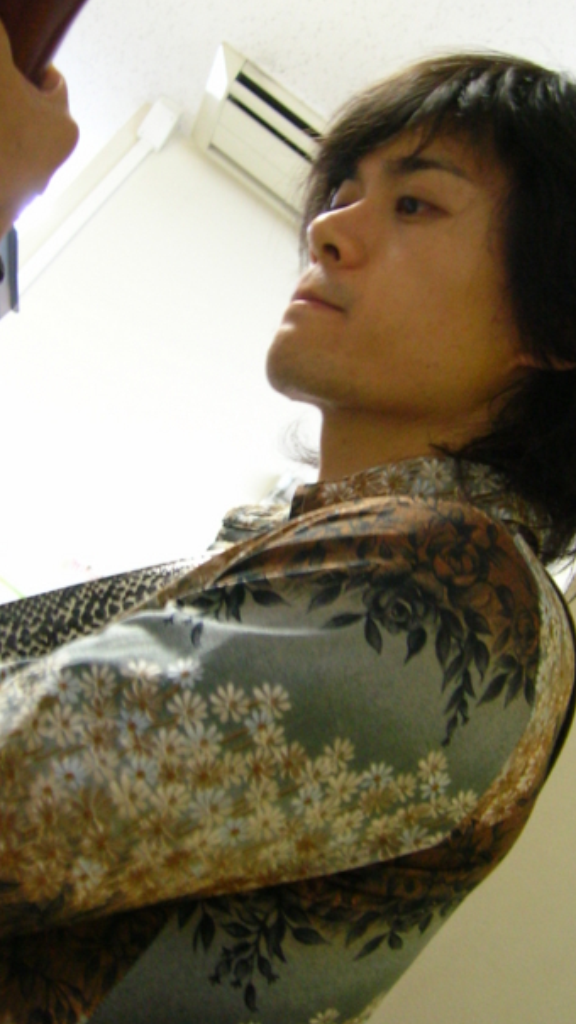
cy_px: 498
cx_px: 271
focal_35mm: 49
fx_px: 1331
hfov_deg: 24.4
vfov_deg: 42.1
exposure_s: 1/3.4
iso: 148
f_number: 2.9
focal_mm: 5.7
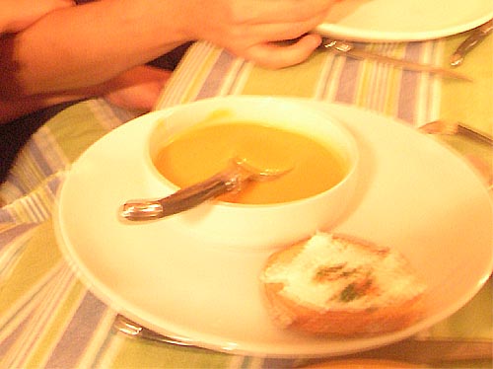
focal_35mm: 34
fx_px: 484
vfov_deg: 41.7
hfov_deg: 54.0
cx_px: 246
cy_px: 184
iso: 200
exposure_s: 1
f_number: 2.9
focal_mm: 5.7
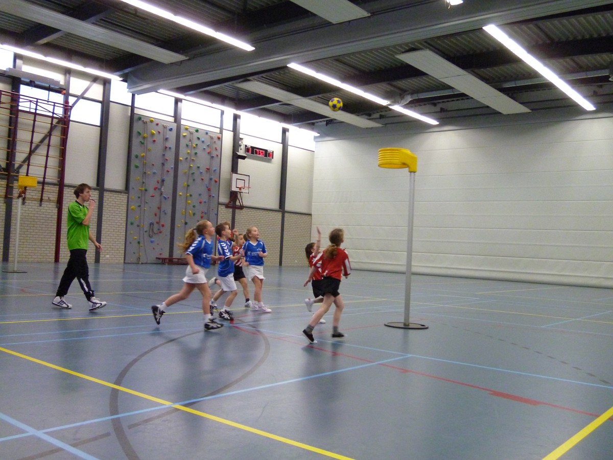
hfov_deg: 54.0
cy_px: 230
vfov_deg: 41.8
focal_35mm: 34
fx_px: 602
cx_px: 306
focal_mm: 6
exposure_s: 1/125
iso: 800
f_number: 2.9
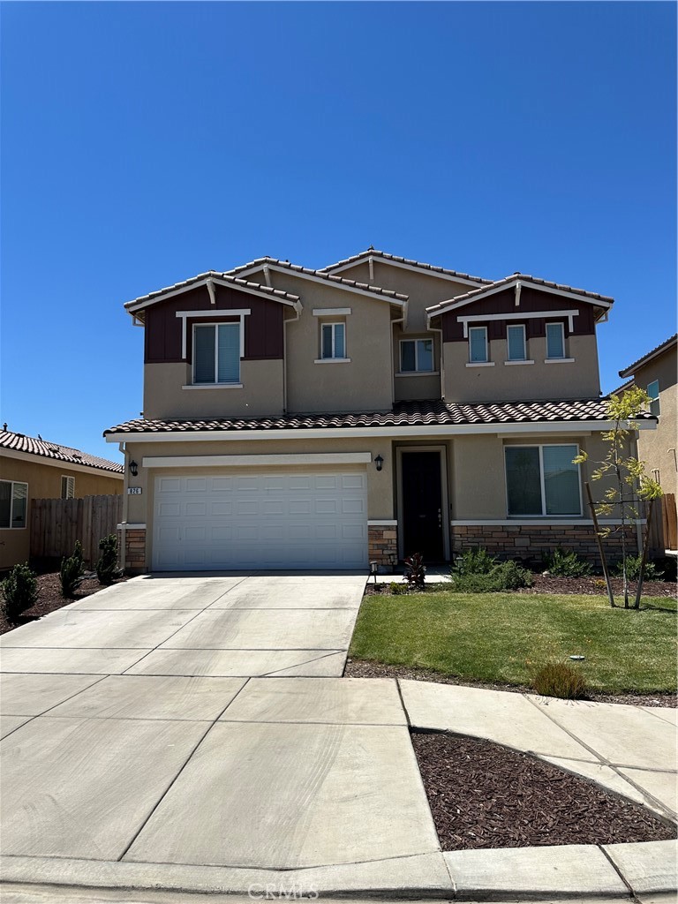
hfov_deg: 56.8
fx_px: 627
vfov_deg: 71.6
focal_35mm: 24
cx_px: 339
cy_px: 452
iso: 80
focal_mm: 6.86
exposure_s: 1/7576
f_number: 1.78
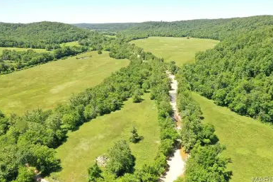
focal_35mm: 29
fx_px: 220
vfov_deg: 44.9
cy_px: 91
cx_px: 138
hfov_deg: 63.7
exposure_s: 1/200
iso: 100
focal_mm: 10.26
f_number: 5
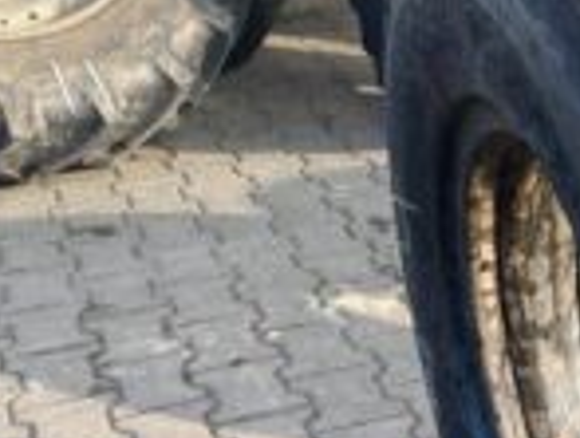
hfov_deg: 22.9
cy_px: 373
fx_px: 1277
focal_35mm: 76
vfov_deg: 19.2
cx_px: 742
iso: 32
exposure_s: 1/173
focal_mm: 4.25
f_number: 1.8
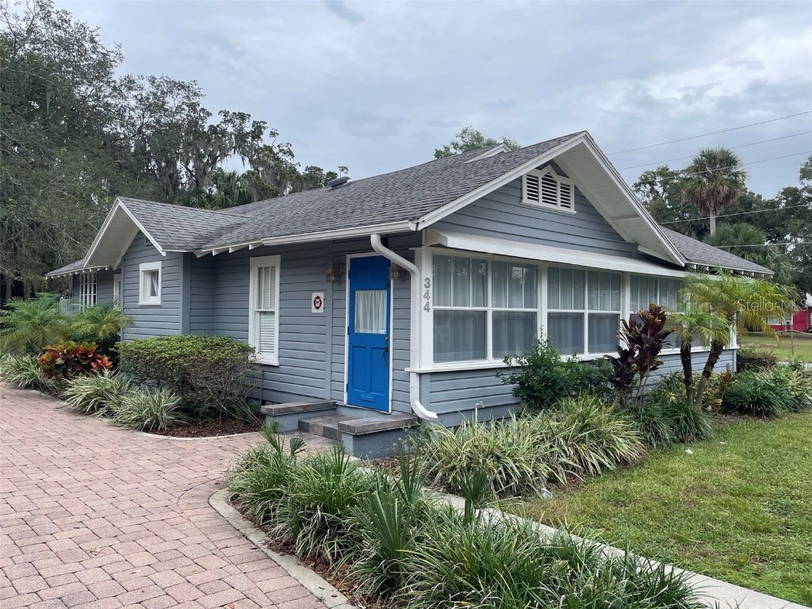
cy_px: 304
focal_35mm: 26
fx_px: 610
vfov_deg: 53.1
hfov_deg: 67.3
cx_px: 406
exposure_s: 1/716
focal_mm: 4.2
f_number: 1.6
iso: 32
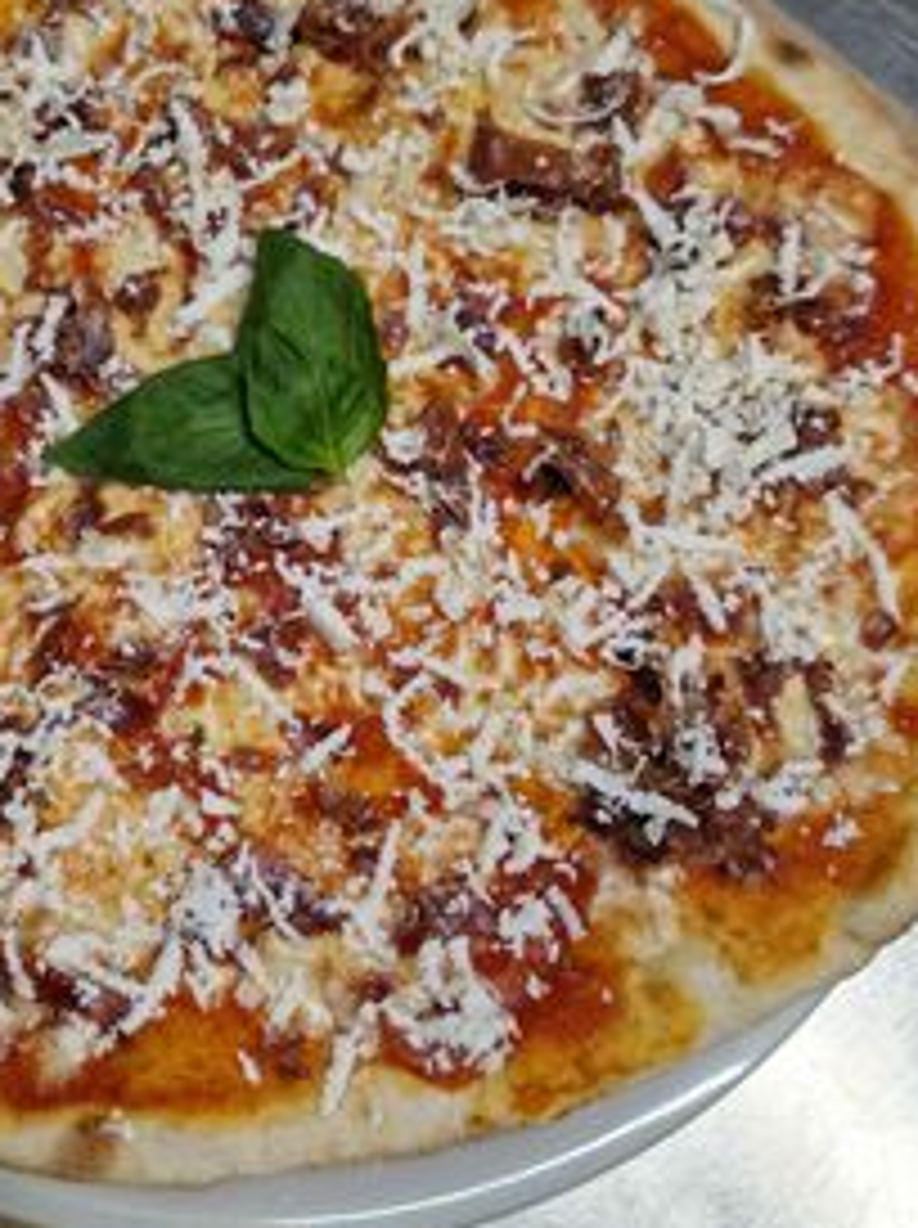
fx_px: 1276
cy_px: 457
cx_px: 238
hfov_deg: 38.6
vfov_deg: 50.9
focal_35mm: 36
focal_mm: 5.4
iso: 80
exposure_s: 1/50
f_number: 1.8
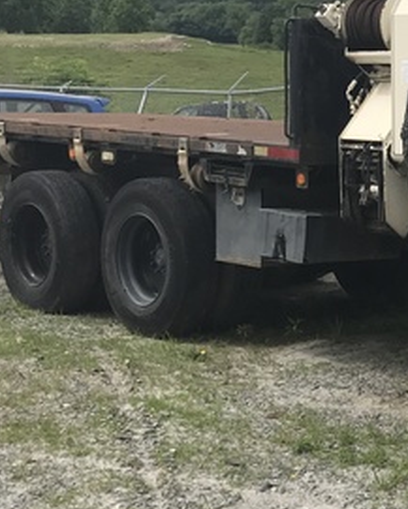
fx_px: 1177
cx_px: 614
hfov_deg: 17.6
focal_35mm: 78
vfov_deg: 24.4
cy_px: 207
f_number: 1.8
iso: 20
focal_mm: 3.99
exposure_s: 1/3096
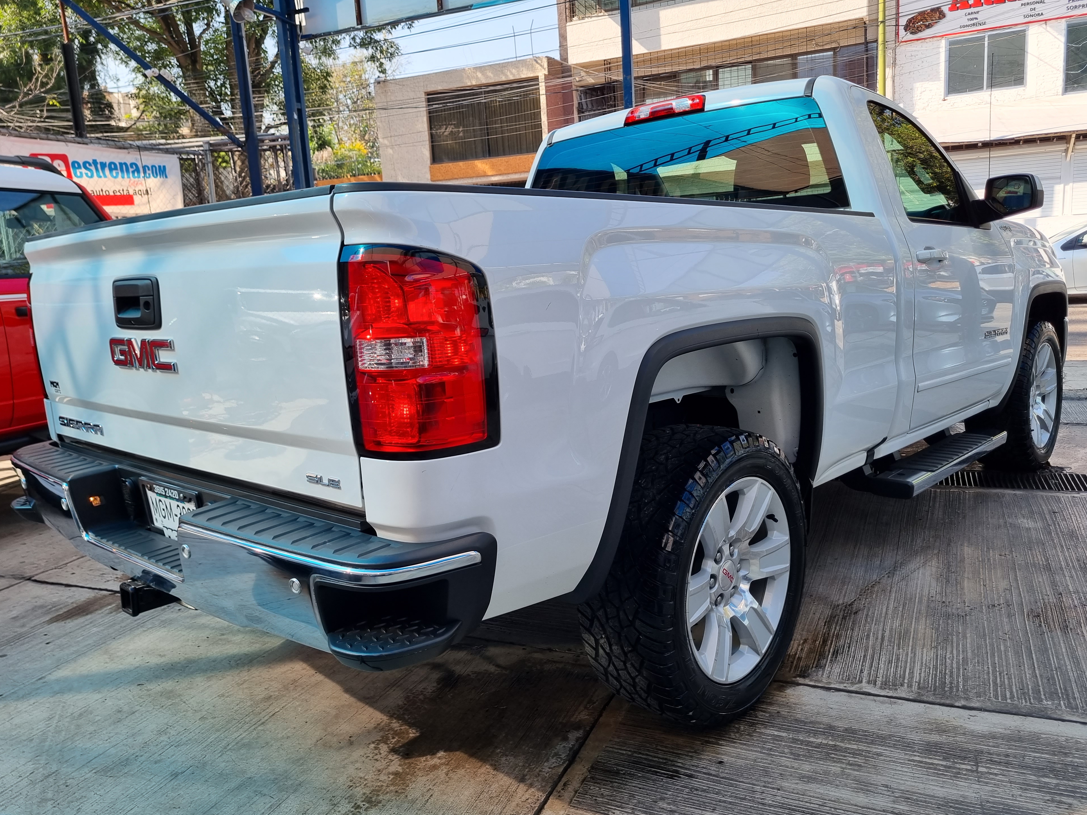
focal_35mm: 27
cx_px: 539
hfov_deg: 65.3
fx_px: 848
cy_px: 406
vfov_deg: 51.4
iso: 50
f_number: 1.8
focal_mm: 5.4
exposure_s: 1/622
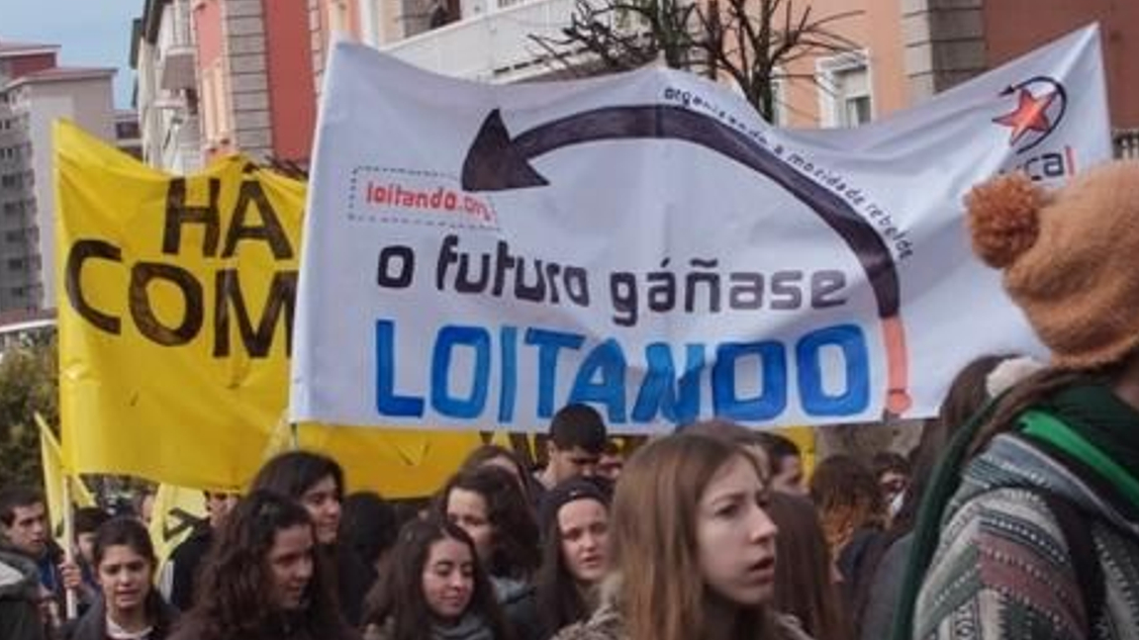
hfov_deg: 14.1
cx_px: 617
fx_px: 4620
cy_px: 480
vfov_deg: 7.9
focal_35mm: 153
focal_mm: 70
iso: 640
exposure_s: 1/350
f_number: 10
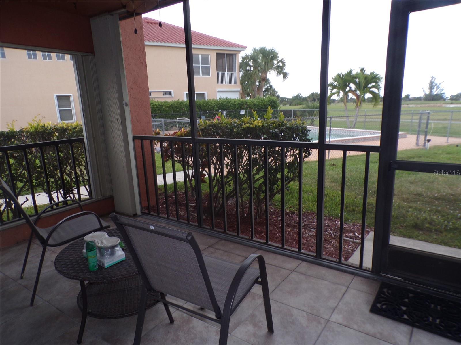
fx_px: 320
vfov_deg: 56.8
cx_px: 230
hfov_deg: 71.6
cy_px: 172
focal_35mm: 24
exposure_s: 1/75
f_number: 4.3
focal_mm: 4.3
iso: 80
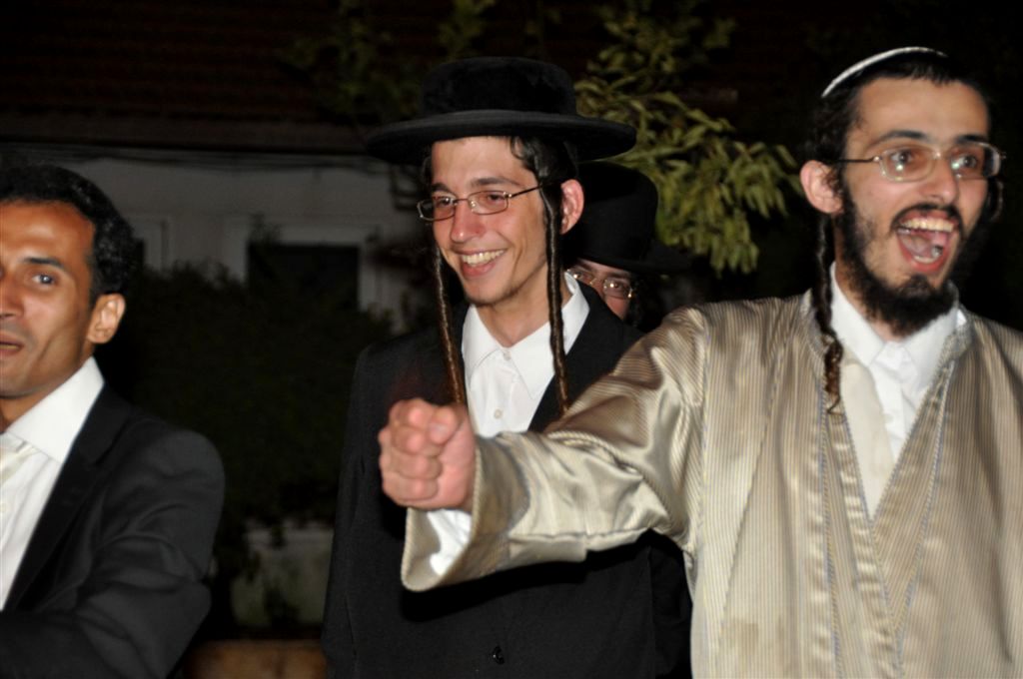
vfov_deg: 9.6
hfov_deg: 14.4
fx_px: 4044
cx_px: 512
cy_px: 340
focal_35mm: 142
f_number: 5.3
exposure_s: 1/60
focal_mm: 95
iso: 800
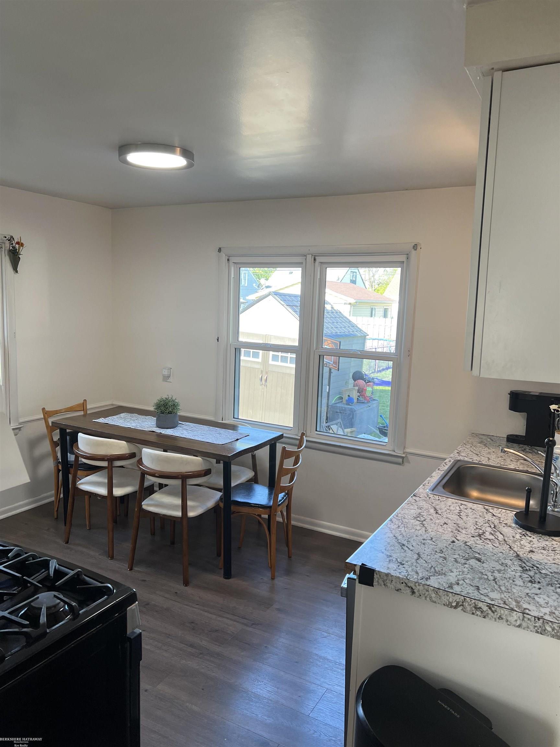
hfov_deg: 53.1
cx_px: 280
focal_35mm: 26
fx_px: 561
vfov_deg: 67.3
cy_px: 374
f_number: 1.5
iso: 80
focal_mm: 5.7
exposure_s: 1/120
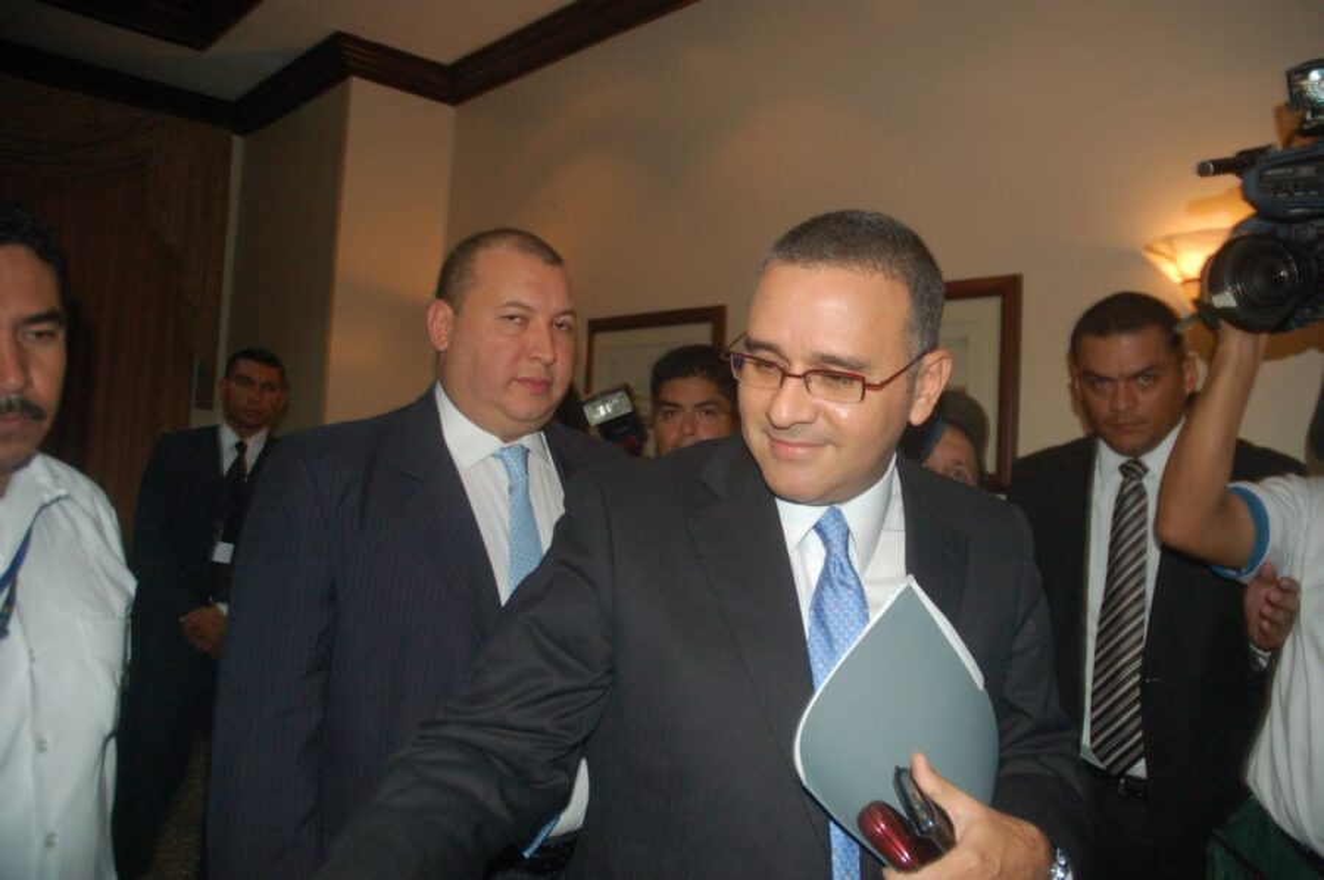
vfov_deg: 47.8
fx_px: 992
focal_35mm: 27
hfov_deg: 67.4
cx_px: 662
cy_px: 440
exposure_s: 1/160
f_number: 3.5
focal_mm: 18
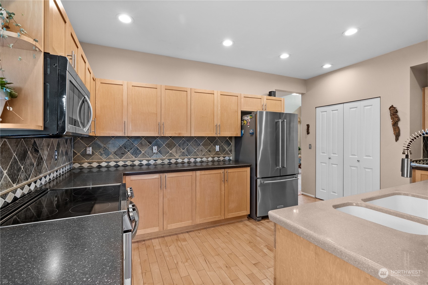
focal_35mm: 16
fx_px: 190
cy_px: 142
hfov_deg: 96.8
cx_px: 214
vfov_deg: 73.7
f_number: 9
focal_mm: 16
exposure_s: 1/3
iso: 640
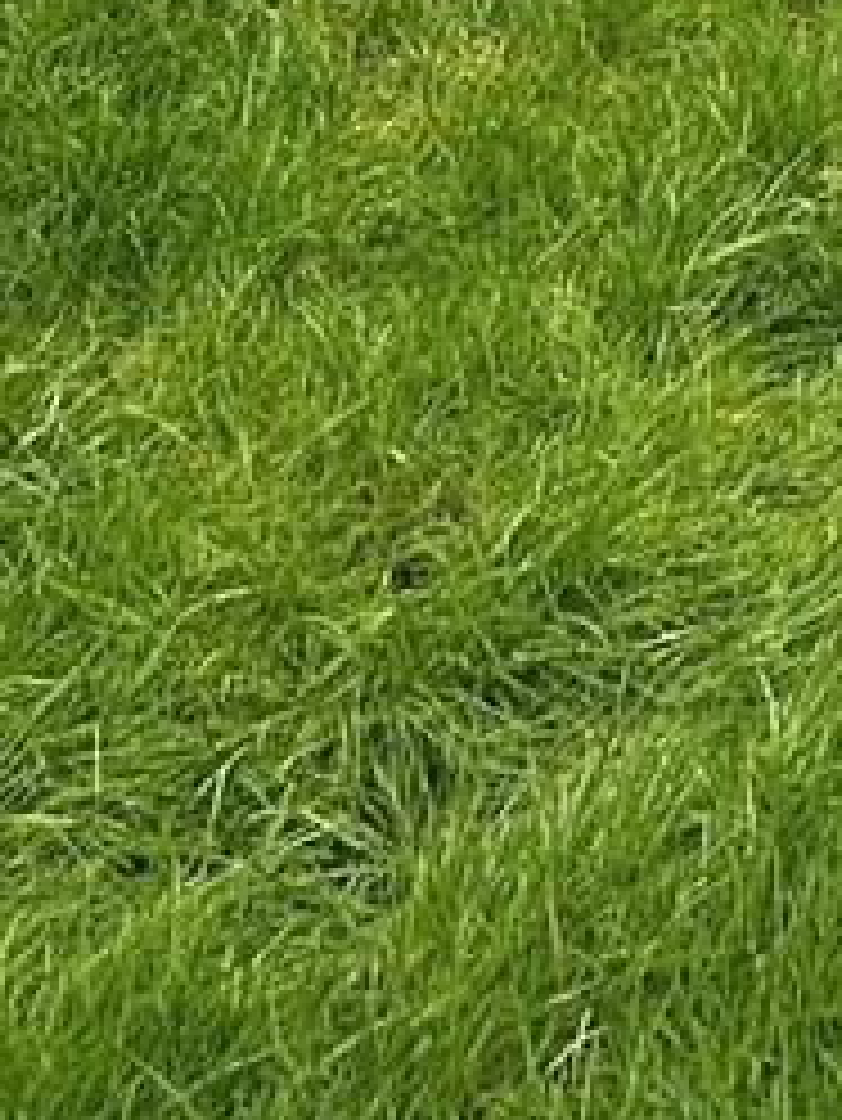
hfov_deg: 16.5
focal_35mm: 81
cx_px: 1274
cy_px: -1349
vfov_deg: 16.1
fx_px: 2625
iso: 40
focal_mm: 2.22
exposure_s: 1/151
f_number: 2.2
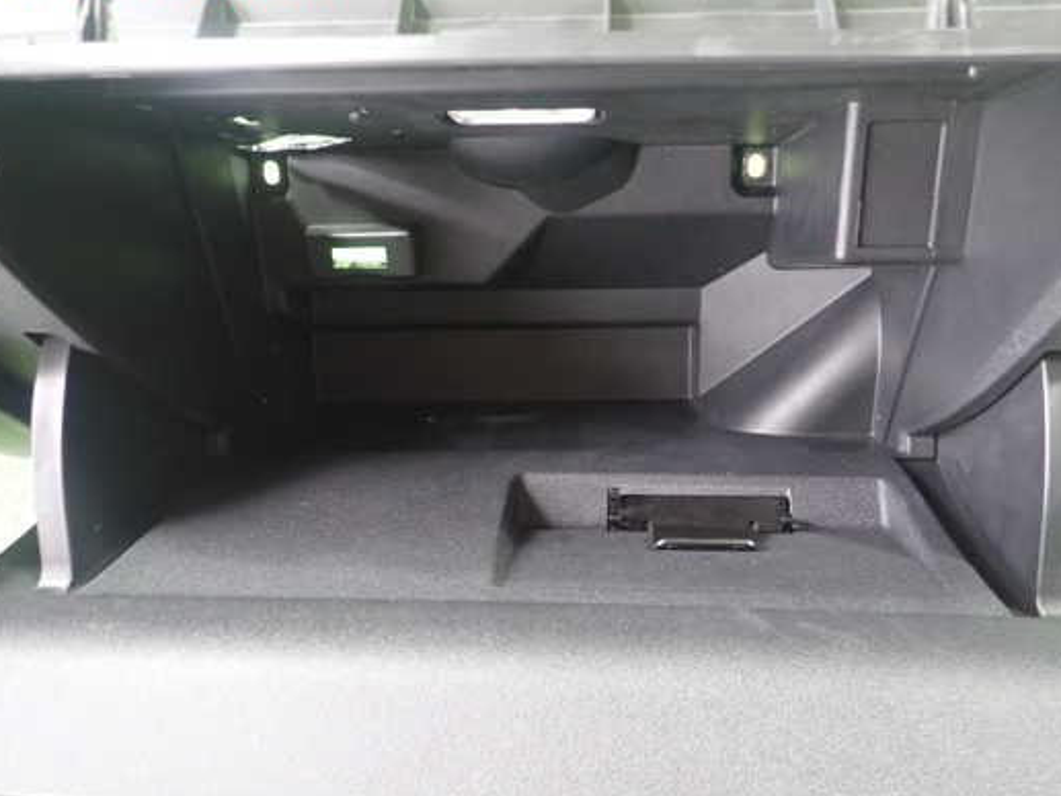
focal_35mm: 29
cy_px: 408
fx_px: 889
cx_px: 571
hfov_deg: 61.6
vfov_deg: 48.2
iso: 640
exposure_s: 1/30
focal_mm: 4.5
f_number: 2
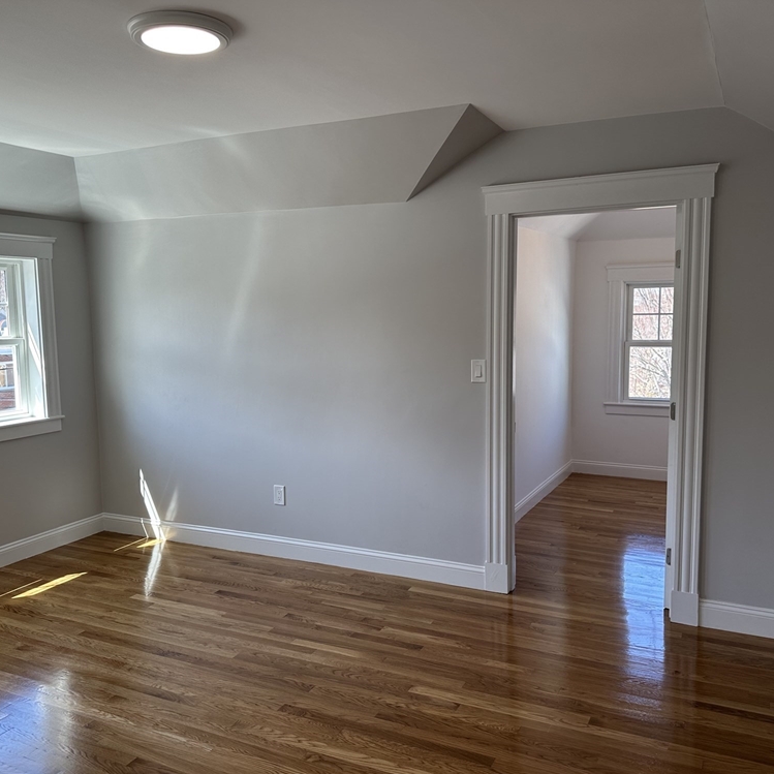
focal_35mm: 29
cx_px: 384
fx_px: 734
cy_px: 395
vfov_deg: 55.6
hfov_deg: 55.6
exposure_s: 1/174
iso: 80
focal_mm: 6.86
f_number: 1.78
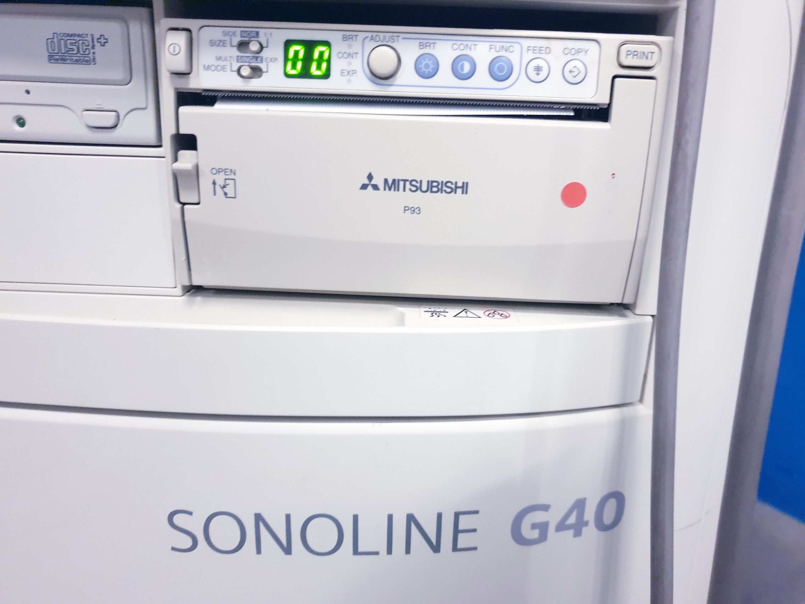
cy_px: 302
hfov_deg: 67.3
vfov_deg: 53.1
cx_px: 402
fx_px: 605
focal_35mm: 26
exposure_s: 1/25
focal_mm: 4.3
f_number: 1.5
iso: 320
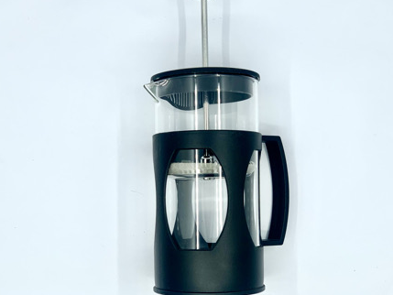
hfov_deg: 31.2
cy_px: 134
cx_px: 210
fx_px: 704
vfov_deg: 23.7
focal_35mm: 62
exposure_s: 1/252
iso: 16
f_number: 2.4
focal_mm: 6
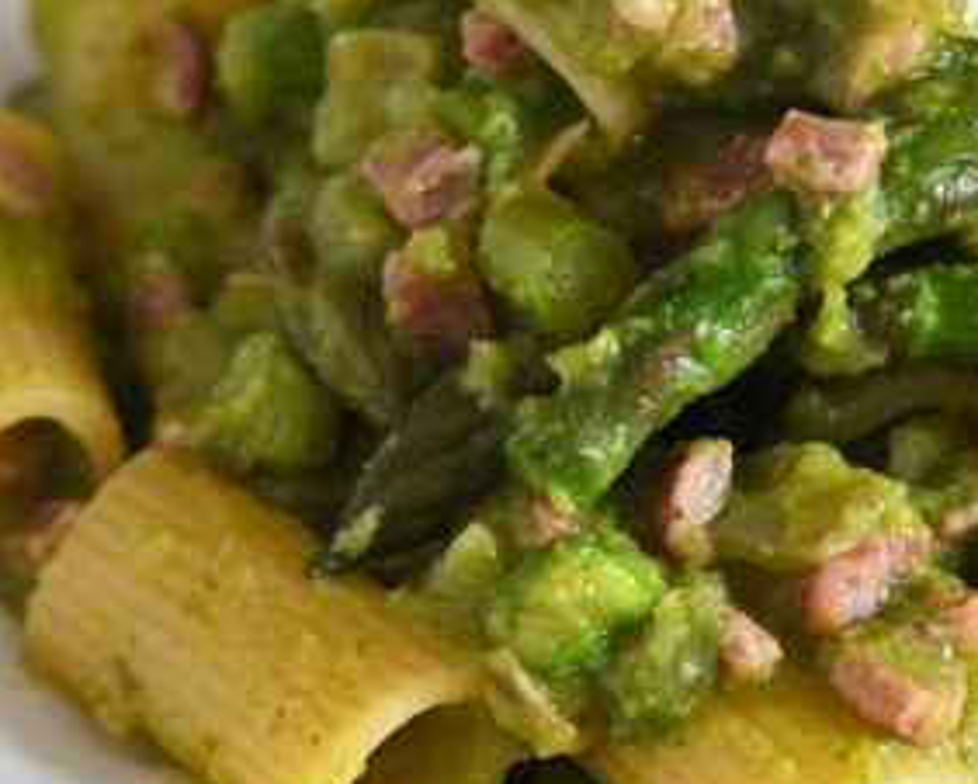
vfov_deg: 6.3
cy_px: 272
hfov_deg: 7.9
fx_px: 7067
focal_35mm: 244
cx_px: 746
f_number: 5.6
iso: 200
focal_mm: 68
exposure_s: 1/13
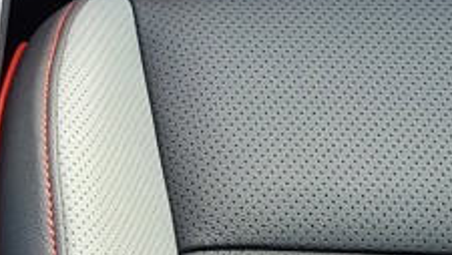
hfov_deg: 10.3
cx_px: -281
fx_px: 2411
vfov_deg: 5.9
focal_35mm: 201
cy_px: -239
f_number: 1.8
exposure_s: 1/120
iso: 64
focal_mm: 5.4
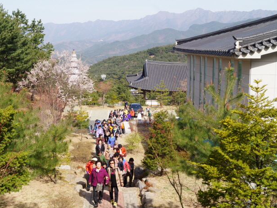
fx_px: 344
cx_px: 121
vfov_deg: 33.6
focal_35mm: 43
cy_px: 104
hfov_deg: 43.8
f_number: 11
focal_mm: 26
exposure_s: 1/80
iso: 100
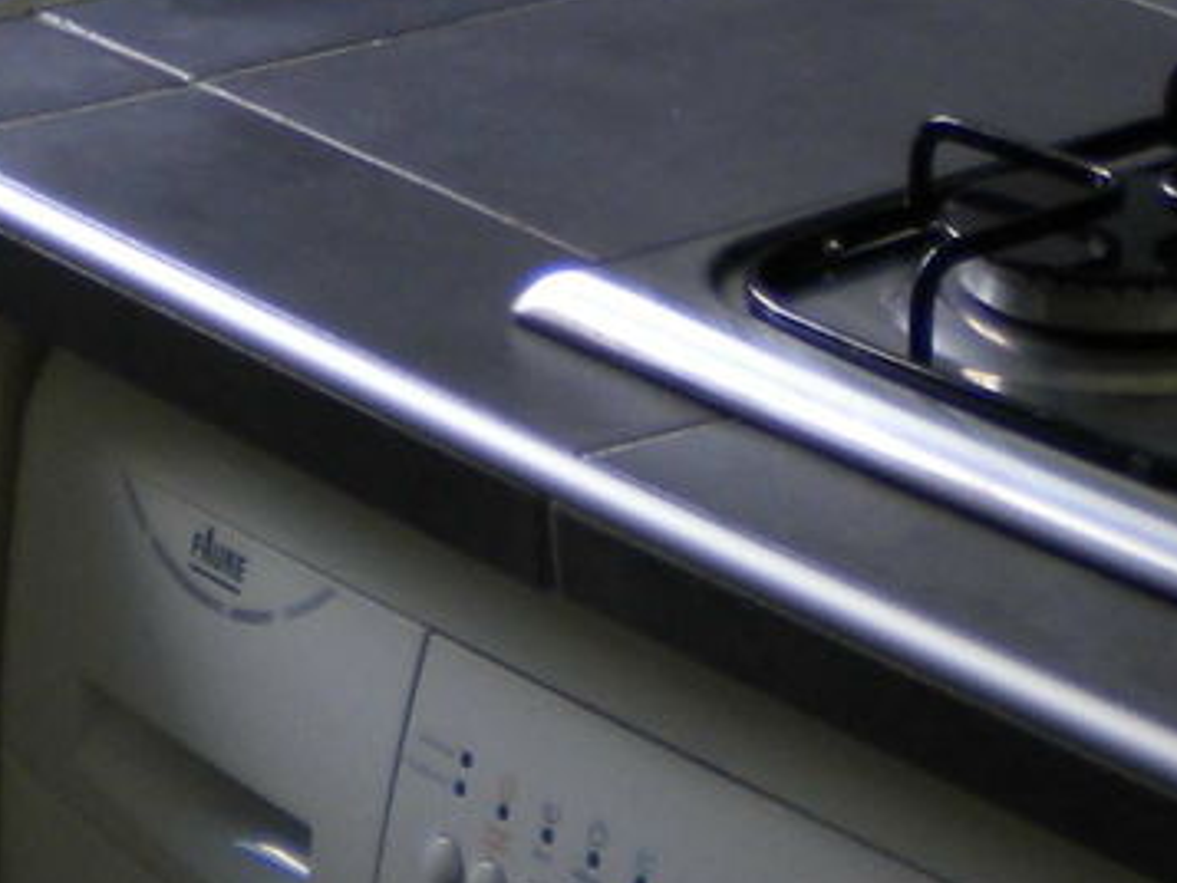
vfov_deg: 8.9
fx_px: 5340
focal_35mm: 157
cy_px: -919
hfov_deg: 12.5
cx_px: 293
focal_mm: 6.3
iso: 80
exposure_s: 1/47.4
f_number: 3.1
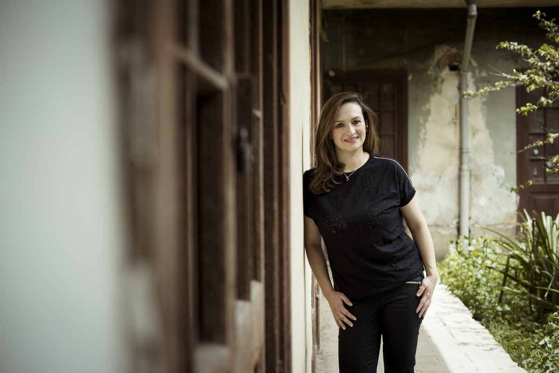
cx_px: 280
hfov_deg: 39.6
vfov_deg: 27.0
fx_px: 777
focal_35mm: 50
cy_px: 186
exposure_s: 1/1600
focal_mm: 50
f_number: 3.2
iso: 500
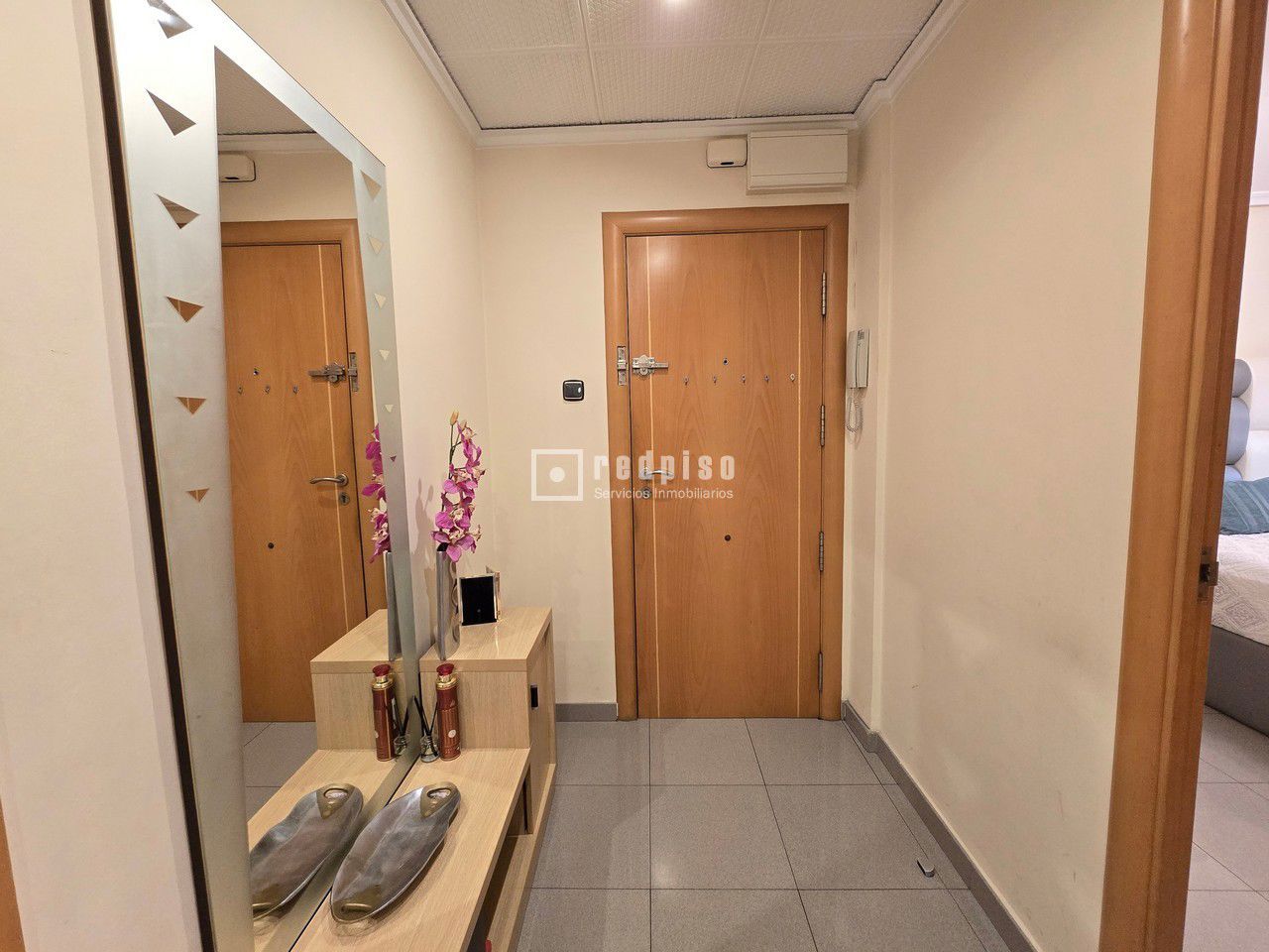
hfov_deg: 106.2
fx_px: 477
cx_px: 634
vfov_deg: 89.9
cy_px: 476
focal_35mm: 13
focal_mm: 2.2
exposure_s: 1/50
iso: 500
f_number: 2.2
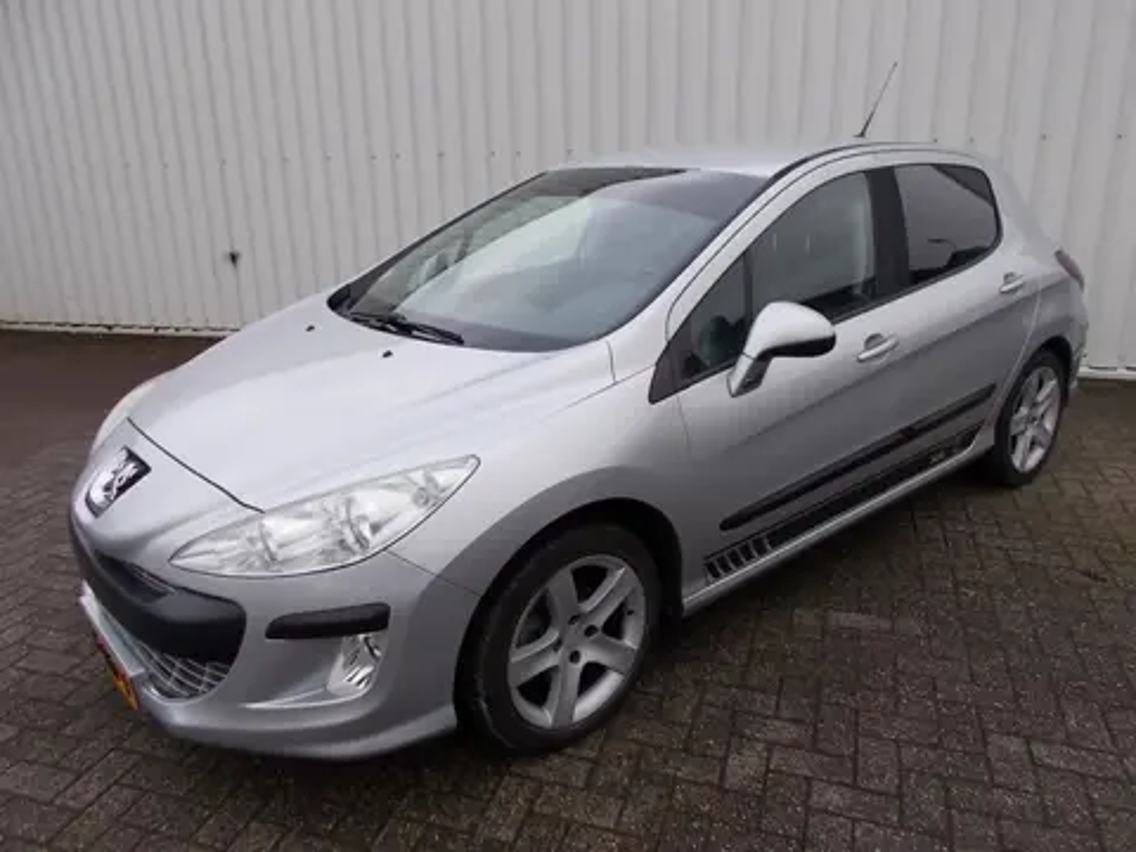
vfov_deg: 53.1
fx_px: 853
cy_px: 426
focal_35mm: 26
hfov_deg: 67.3
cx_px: 568
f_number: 3.2
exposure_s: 1/80
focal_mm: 4.6
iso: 80
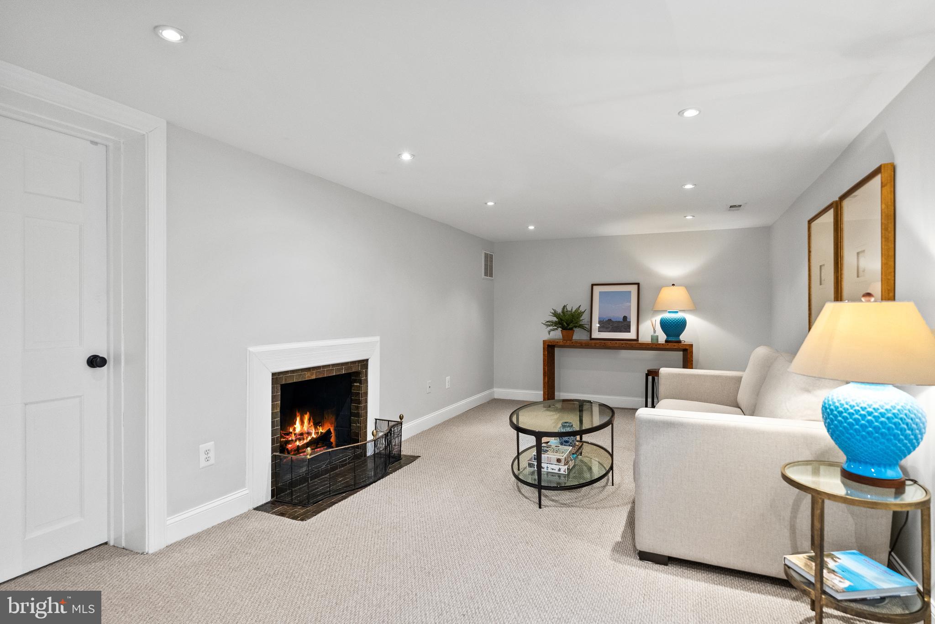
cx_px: 468
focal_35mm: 18
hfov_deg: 88.4
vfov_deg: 66.0
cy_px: 312
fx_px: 481
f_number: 4
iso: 1600
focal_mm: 18.5
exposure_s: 1/25
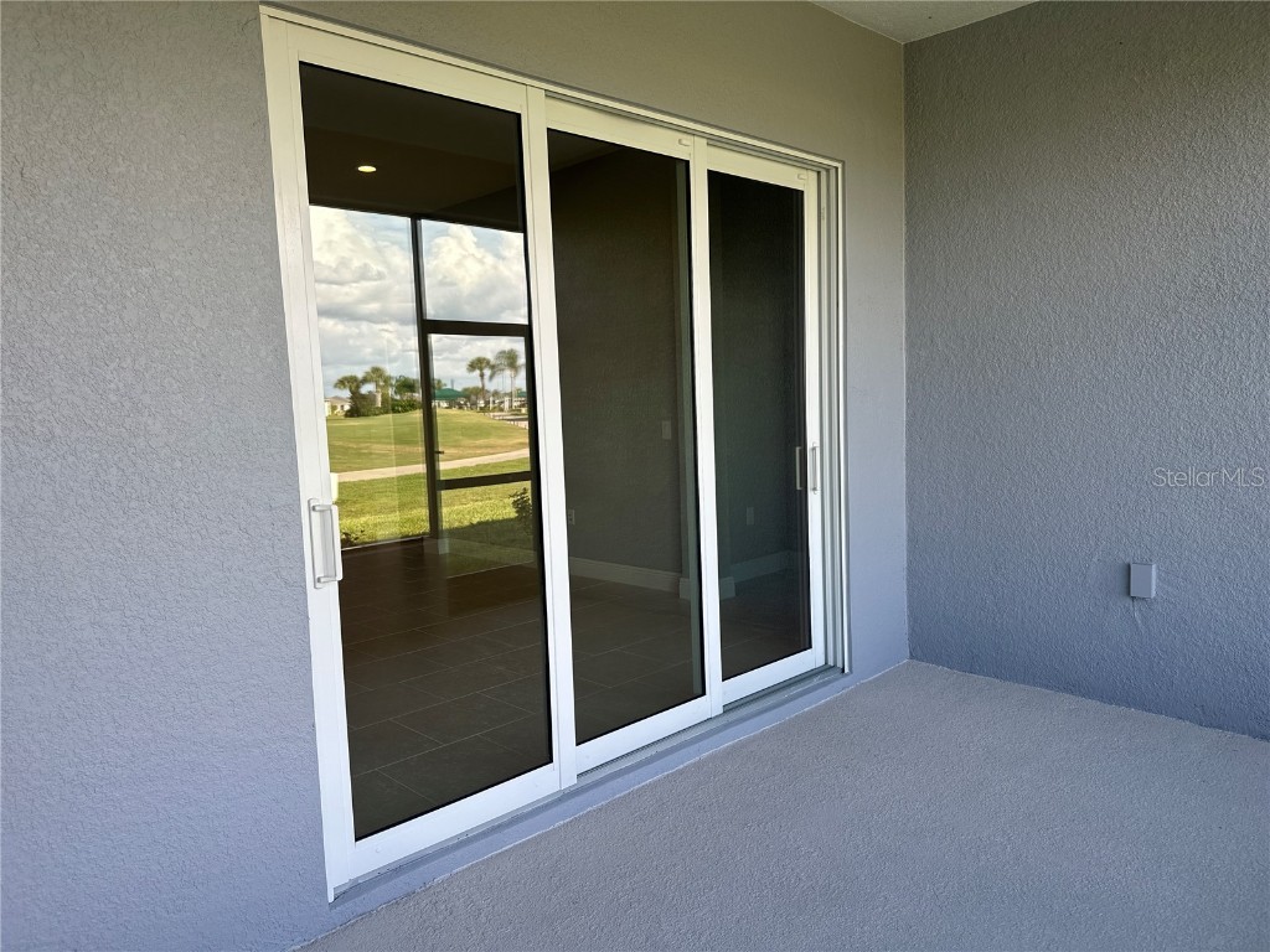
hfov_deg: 71.6
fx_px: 881
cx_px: 635
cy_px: 476
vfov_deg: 56.8
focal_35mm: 24
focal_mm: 6.86
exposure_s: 1/313
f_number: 1.78
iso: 80
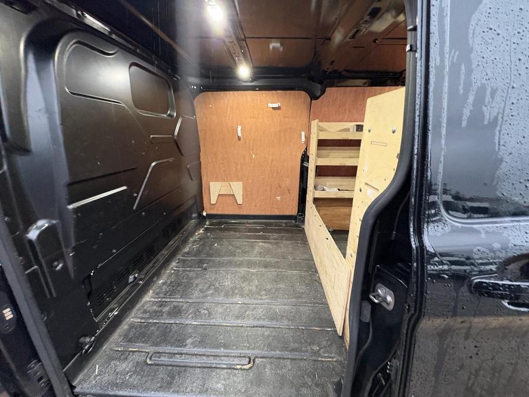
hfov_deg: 102.1
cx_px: 264
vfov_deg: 85.7
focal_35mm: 14
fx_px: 214
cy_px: 198
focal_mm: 2.22
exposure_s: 1/60
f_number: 2.2
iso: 500
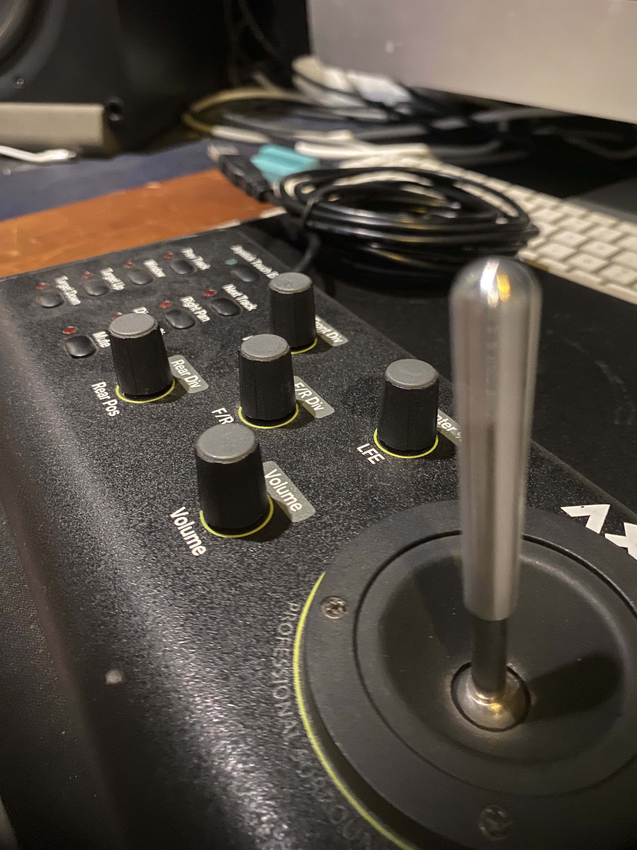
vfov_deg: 69.4
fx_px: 613
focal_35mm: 25
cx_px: 318
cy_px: 425
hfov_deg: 54.9
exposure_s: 1/10
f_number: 1.8
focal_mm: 4.25
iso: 500
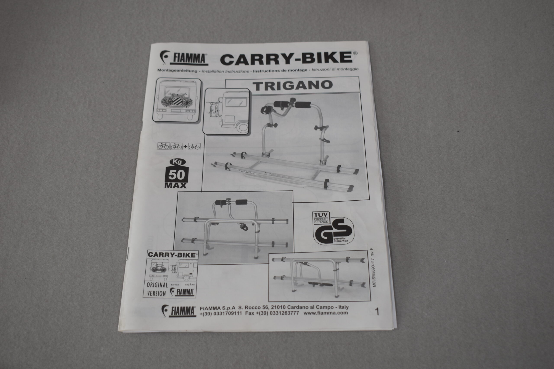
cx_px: 277
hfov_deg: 41.1
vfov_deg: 28.1
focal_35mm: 48
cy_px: 184
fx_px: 739
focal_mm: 32
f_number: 5.6
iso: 200
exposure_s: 1/160
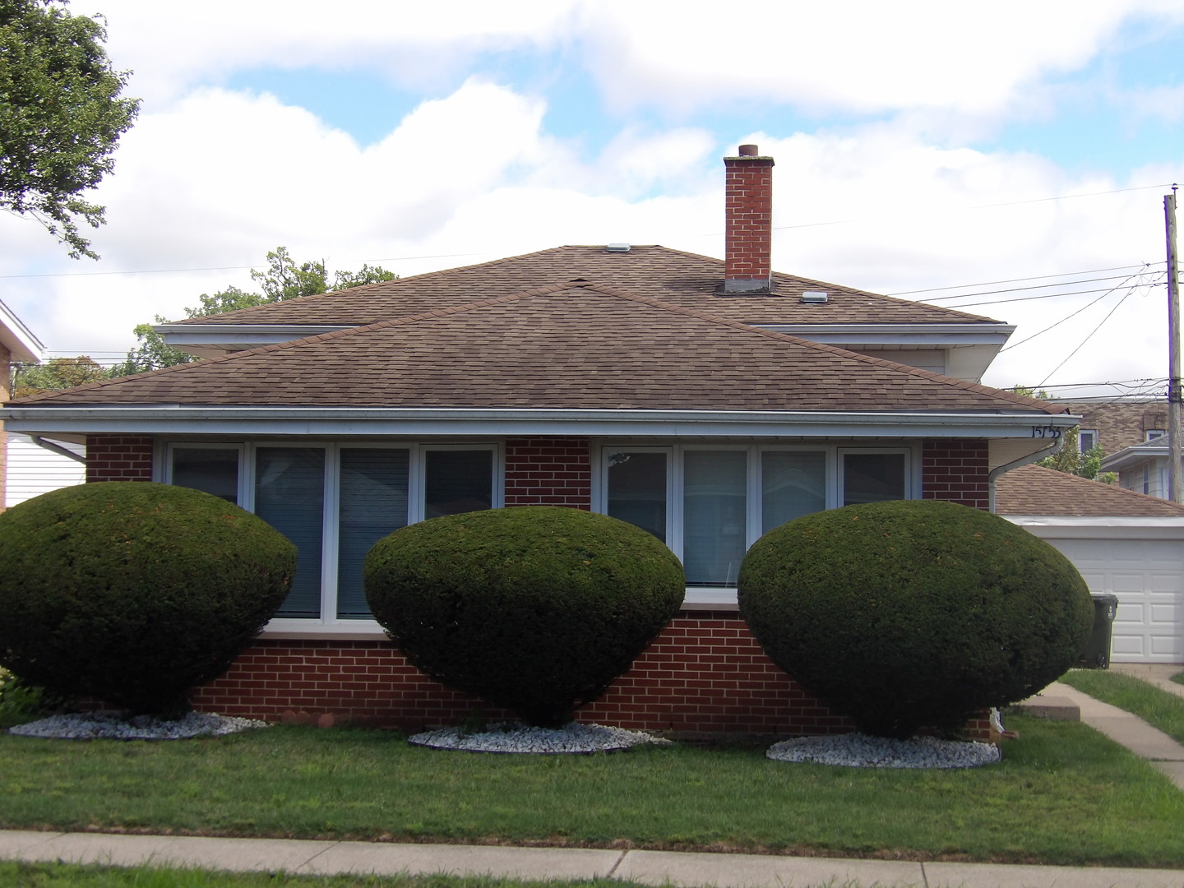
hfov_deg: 31.2
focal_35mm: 62
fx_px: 2121
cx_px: 592
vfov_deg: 23.7
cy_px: 444
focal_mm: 11.1
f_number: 4
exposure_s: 1/468
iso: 100
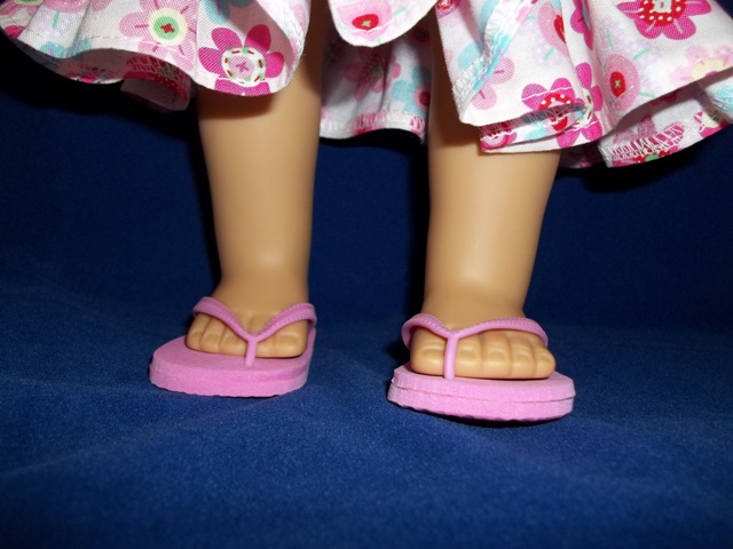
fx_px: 678
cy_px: 274
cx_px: 366
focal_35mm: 32
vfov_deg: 44.2
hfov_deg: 56.8
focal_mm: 5.7
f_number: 2.9
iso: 64
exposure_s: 1/30
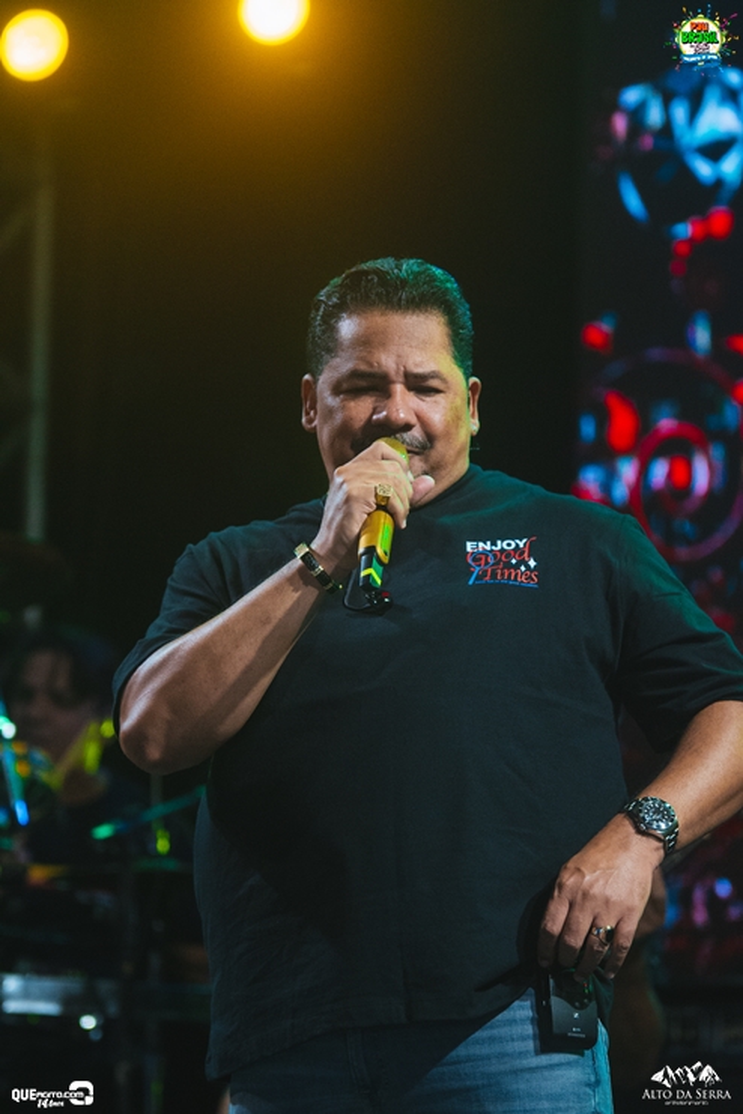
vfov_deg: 11.2
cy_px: 557
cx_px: 372
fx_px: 5665
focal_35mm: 183
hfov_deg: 7.5
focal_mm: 122
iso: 2500
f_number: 2.8
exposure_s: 1/800
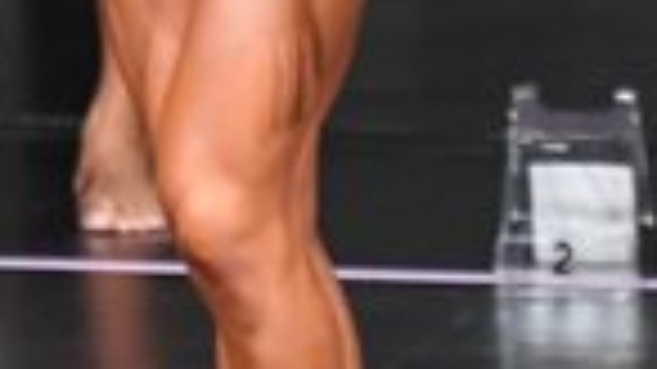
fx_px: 30441
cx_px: 533
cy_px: -148
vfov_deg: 0.7
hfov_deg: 1.2
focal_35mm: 1748
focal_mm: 210
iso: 5000
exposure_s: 1/400
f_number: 5.6
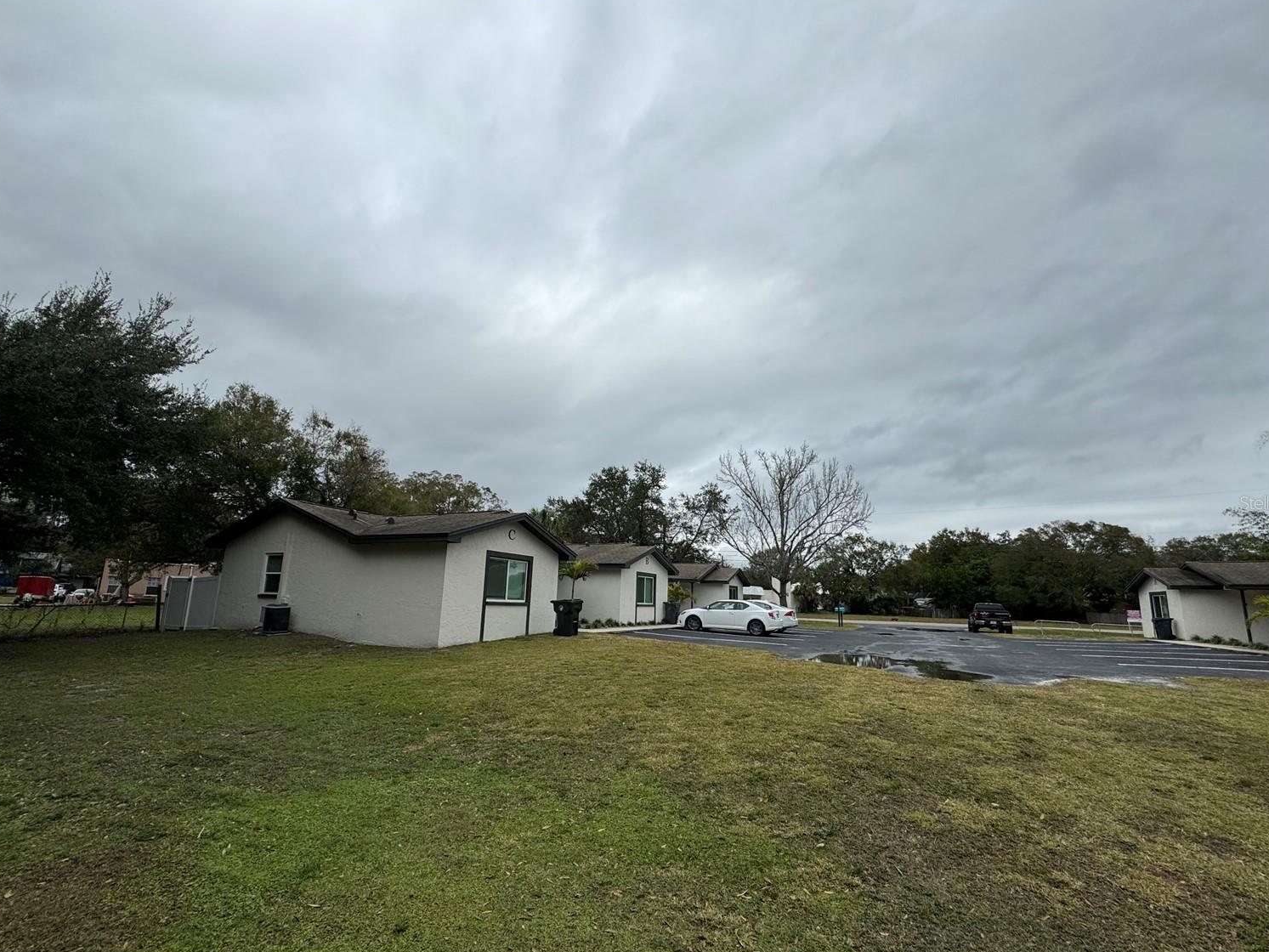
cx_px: 640
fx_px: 550
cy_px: 502
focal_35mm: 15
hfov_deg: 98.2
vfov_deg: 81.7
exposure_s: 1/1927
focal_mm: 2.22
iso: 50
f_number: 2.2
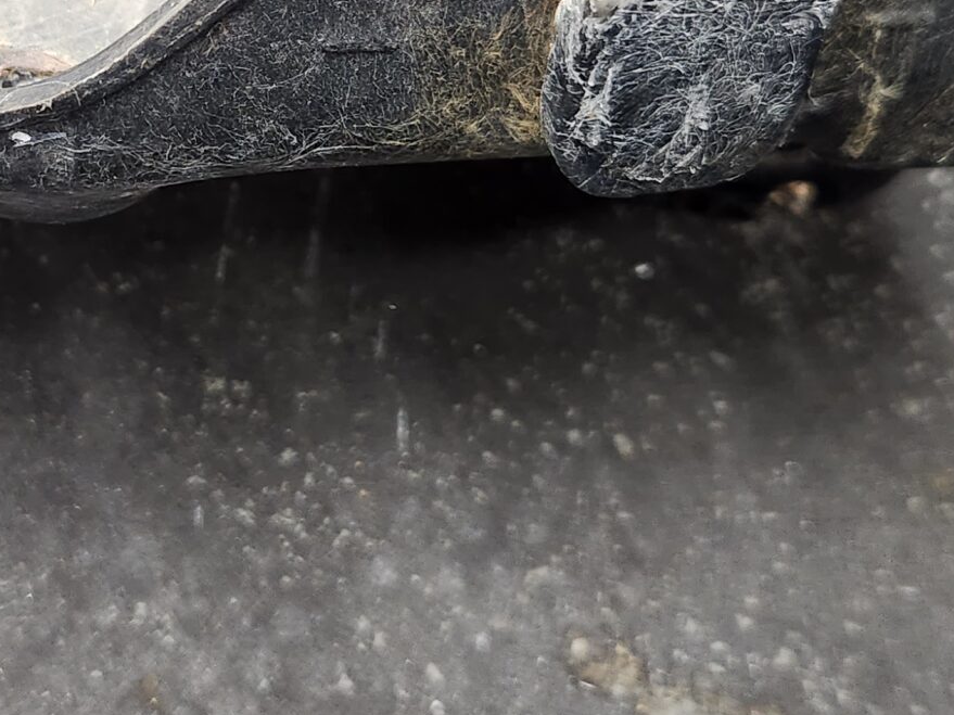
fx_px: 1846
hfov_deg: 28.4
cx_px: 200
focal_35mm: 67
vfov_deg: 21.3
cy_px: 33
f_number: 1.8
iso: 250
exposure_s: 1/120
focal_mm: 5.4
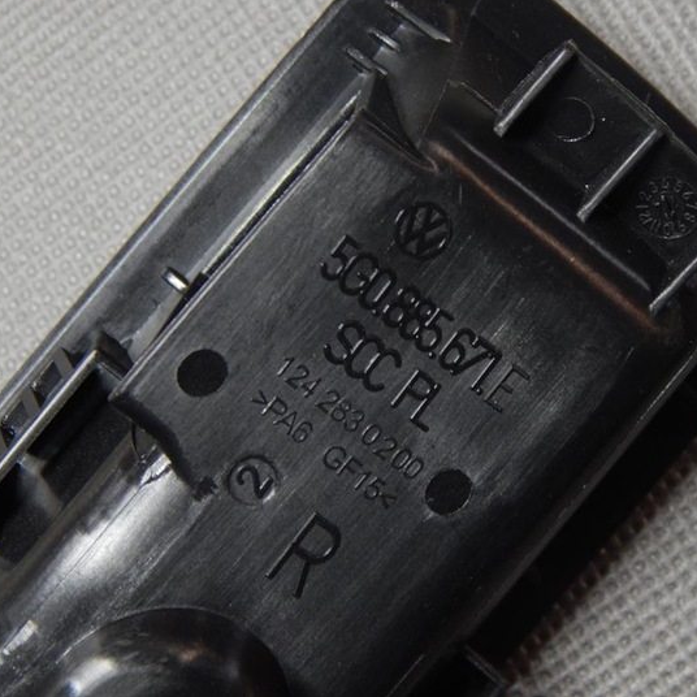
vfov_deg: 21.1
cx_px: 408
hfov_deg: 21.1
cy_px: 347
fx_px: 1868
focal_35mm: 82
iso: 320
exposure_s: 1/30
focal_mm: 12.3
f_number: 4.1
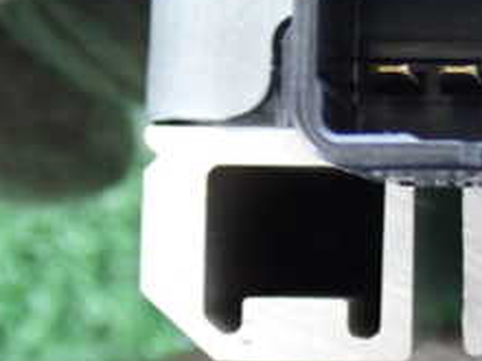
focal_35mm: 128
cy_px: 59
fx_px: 1782
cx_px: 532
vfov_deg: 11.5
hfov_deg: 15.0
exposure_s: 1/13
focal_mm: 8.4
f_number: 3.1
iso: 1000
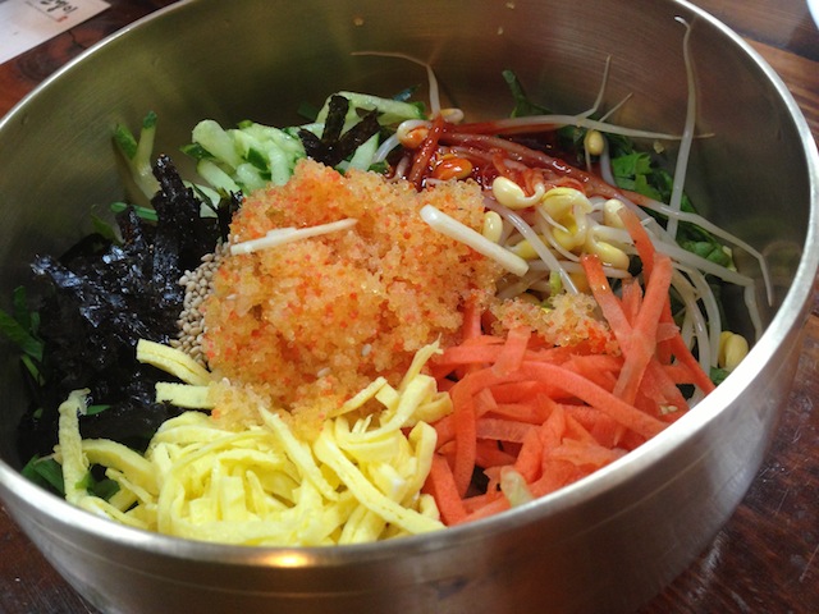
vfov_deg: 42.9
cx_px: 410
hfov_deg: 55.4
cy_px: 307
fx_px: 781
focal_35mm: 33
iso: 160
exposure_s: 1/20
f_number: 2.4
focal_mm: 4.13
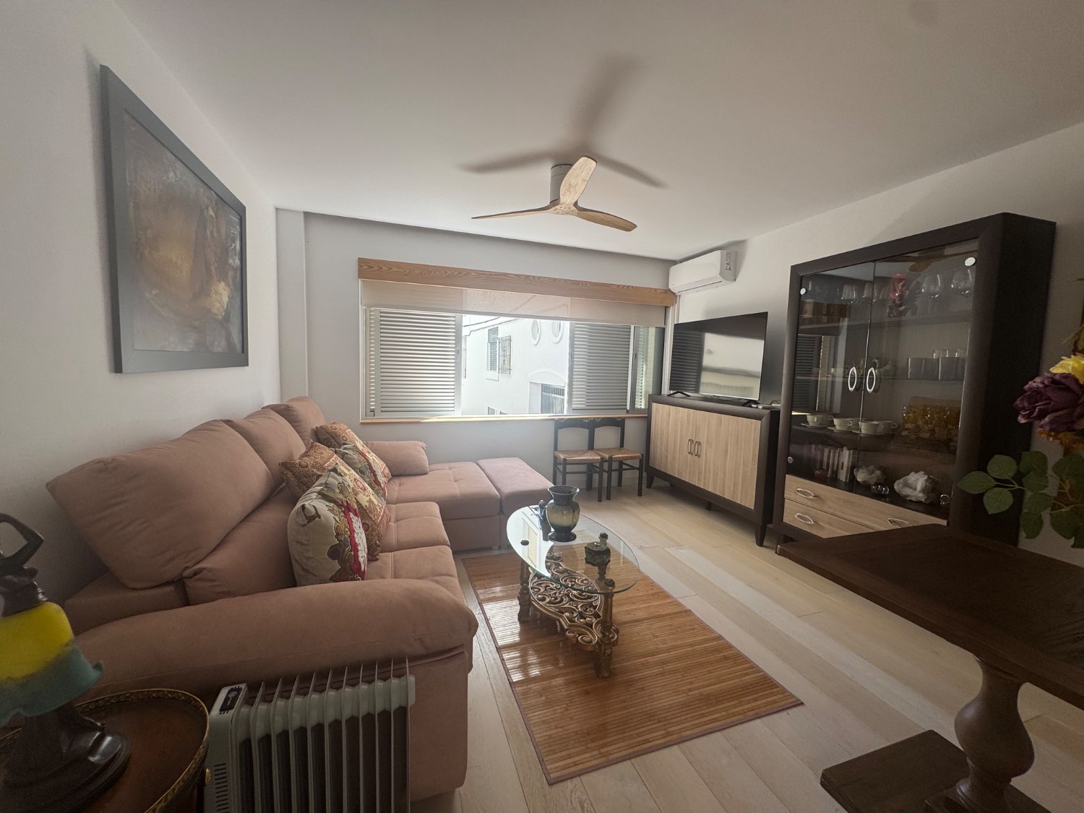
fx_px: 438
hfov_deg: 102.1
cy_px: 406
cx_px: 542
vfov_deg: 85.7
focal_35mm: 14
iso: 40
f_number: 2.2
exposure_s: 1/143
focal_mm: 2.22
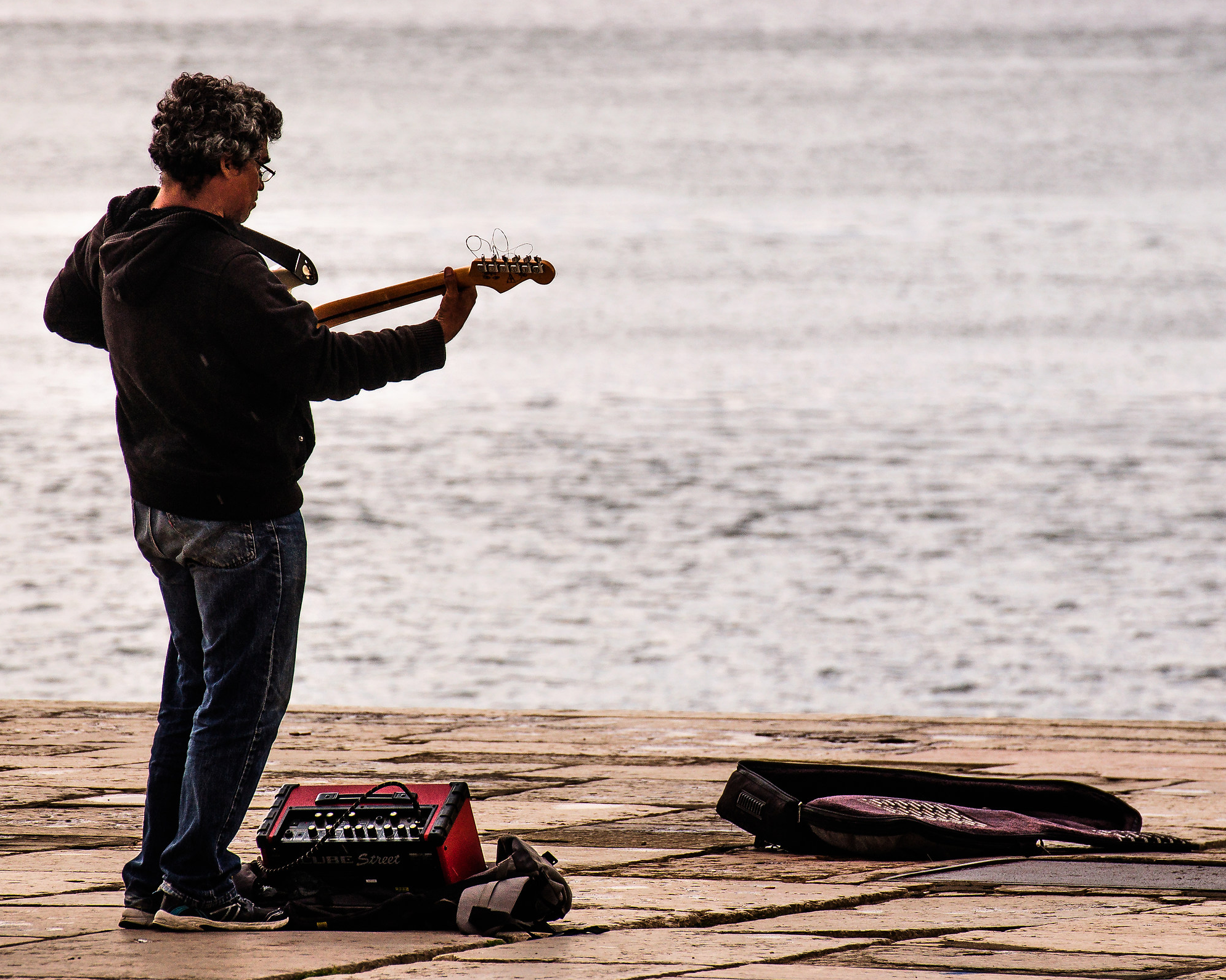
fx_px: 15385
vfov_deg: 3.7
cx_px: 625
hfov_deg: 4.6
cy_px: 490
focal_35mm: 424
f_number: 8
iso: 200
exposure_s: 1/320
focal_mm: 250
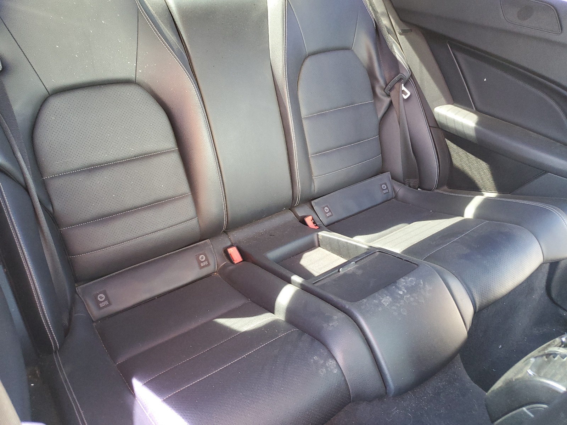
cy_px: 212
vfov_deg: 53.1
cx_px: 284
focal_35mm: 26
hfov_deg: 67.3
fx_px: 426
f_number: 1.5
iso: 169
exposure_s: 1/60.2
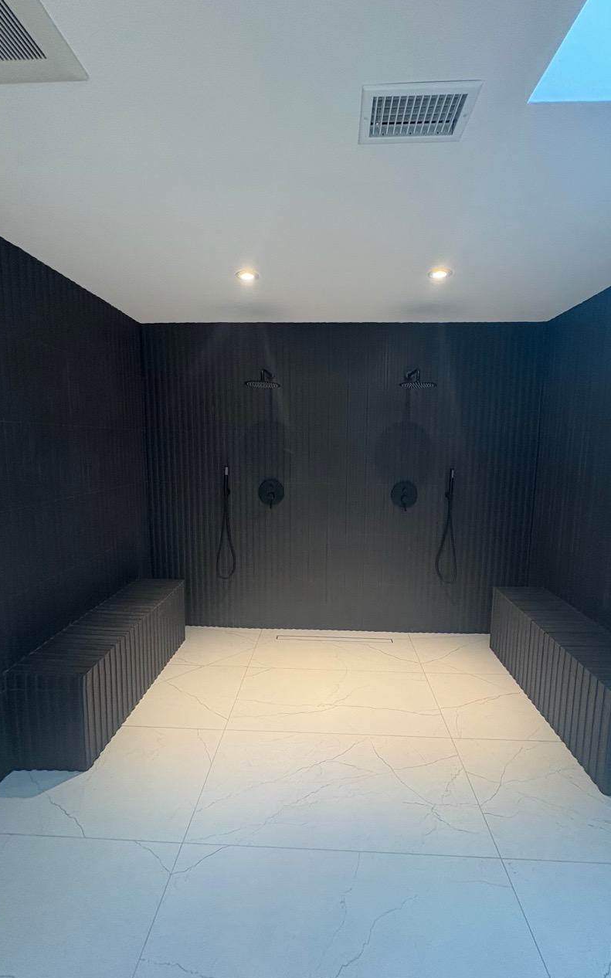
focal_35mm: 15
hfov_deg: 74.8
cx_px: 314
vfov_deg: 101.5
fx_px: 400
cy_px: 488
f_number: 2.2
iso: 320
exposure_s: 1/60
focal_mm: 2.22
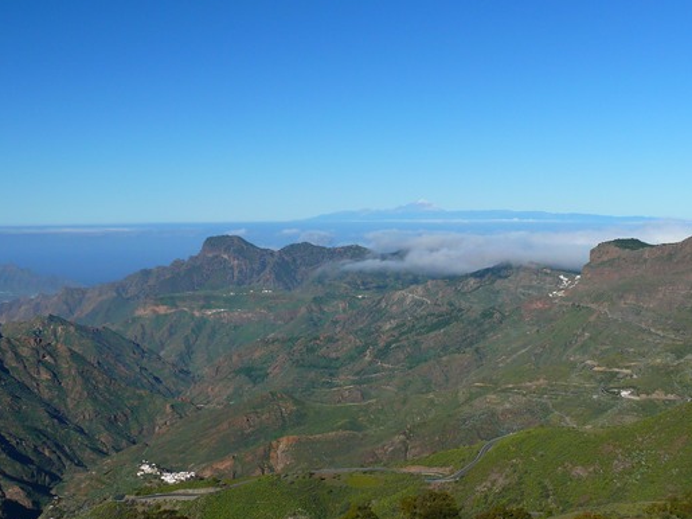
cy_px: 249
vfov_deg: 28.5
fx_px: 1019
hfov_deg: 37.0
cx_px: 480
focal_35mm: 51
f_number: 5.6
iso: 100
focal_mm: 7.4
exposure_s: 1/320
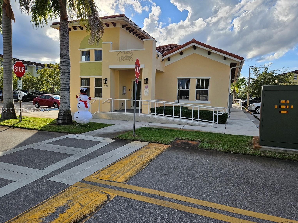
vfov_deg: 56.8
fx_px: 207
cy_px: 110
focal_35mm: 24
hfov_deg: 71.6
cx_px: 144
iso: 25
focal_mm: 5.4
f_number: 1.8
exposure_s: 1/1453
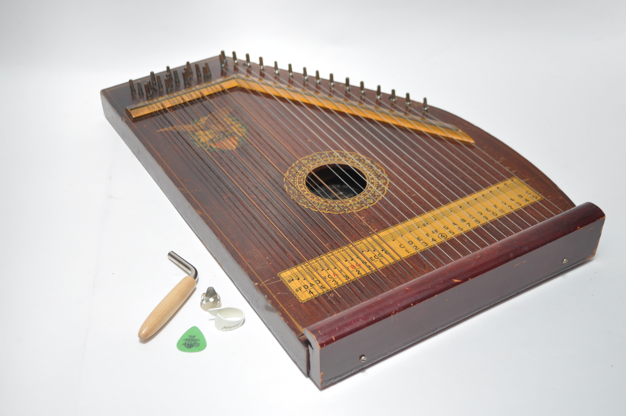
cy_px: 208
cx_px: 313
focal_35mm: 48
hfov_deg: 41.2
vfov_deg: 28.0
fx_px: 834
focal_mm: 32
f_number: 5.6
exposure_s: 1/15
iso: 200
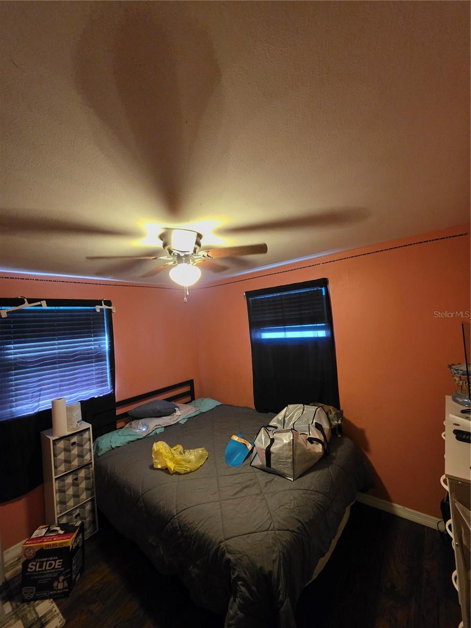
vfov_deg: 106.2
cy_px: 314
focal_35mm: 13
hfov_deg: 89.9
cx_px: 236
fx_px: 236
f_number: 1.9
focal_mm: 2.2
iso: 800
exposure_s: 1/60
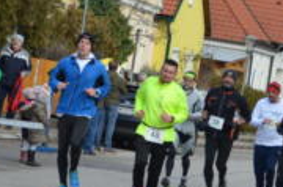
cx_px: 299
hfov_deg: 7.5
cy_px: 182
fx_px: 2156
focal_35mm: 275
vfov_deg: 5.0
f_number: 5.3
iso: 560
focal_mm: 66
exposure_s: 1/1000
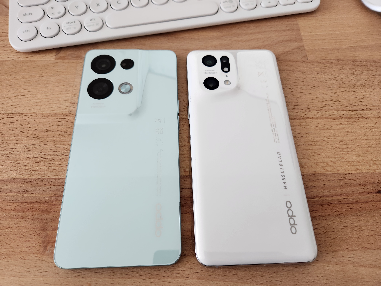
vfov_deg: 58.9
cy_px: 143
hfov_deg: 73.9
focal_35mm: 23
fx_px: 253
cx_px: 190
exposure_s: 1/100
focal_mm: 5.4
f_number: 1.8
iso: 125
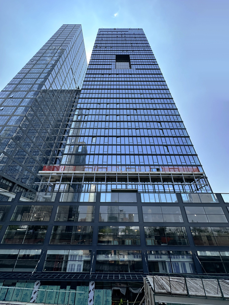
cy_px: 152
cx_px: 114
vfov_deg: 102.1
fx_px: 123
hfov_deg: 85.7
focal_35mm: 14
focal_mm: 2.22
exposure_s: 1/1916
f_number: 2.2
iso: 50
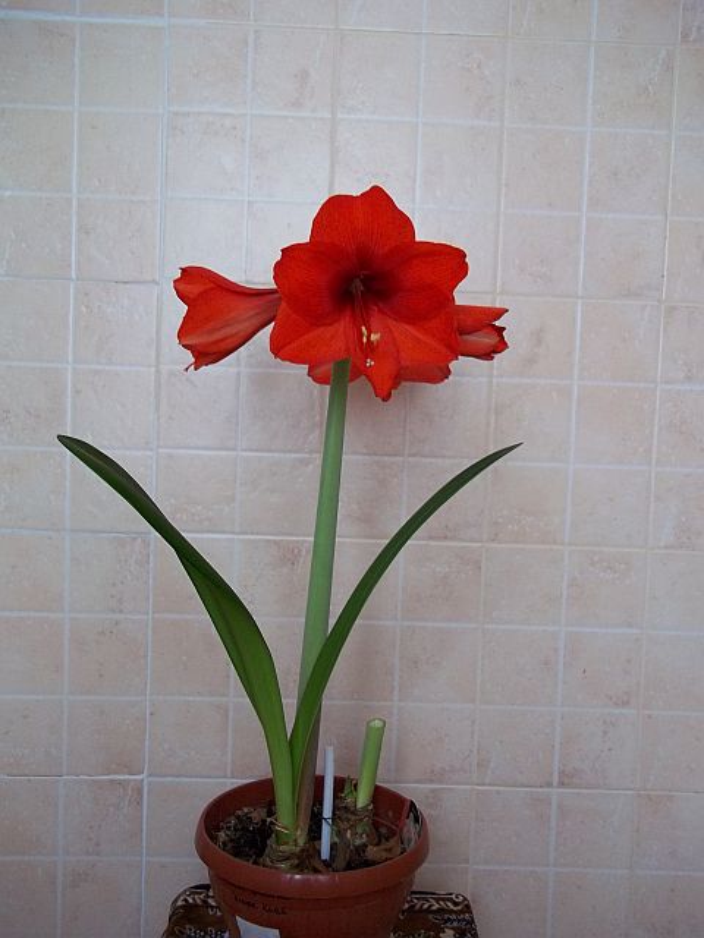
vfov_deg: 56.8
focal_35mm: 32
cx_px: 352
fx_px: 868
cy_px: 469
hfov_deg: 44.2
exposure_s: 1/20
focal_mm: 5.7
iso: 160
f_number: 2.9
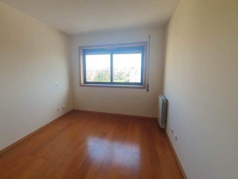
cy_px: 83
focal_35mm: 15
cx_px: 107
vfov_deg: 81.6
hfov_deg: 97.9
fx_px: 103
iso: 50
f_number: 2.2
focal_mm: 1.8
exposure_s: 1/130
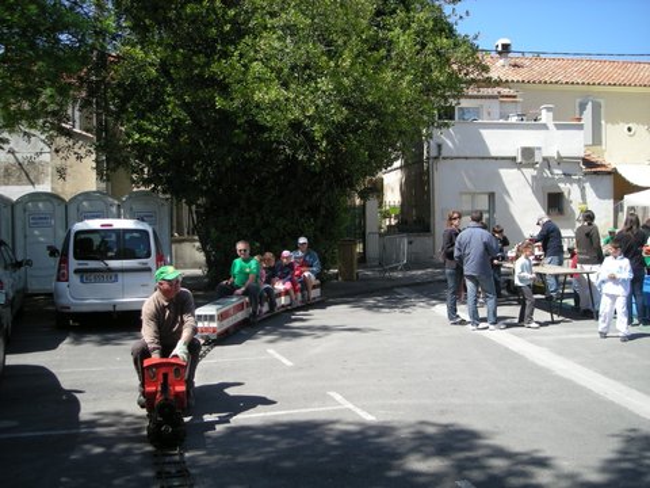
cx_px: 325
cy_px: 244
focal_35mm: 35
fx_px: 657
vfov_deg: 40.7
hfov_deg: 52.6
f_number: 2.8
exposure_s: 1/436
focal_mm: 5.7
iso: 50
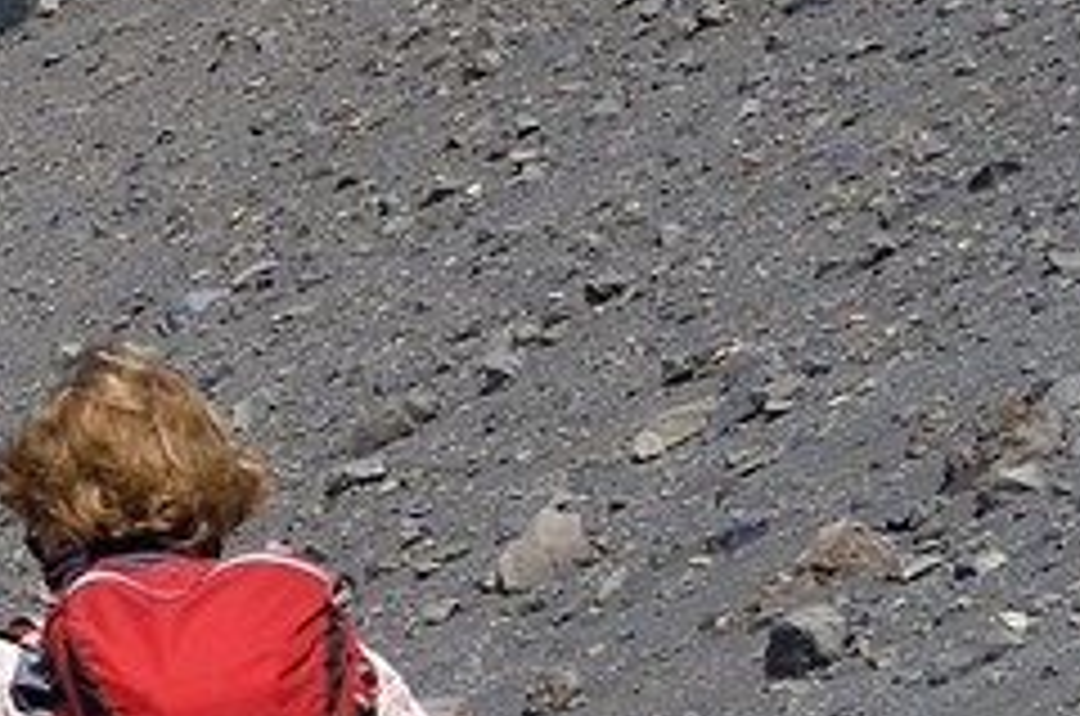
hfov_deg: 7.9
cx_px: -2092
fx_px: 6796
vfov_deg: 6.0
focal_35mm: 227
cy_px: 680
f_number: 13
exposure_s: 1/320
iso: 200
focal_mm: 34
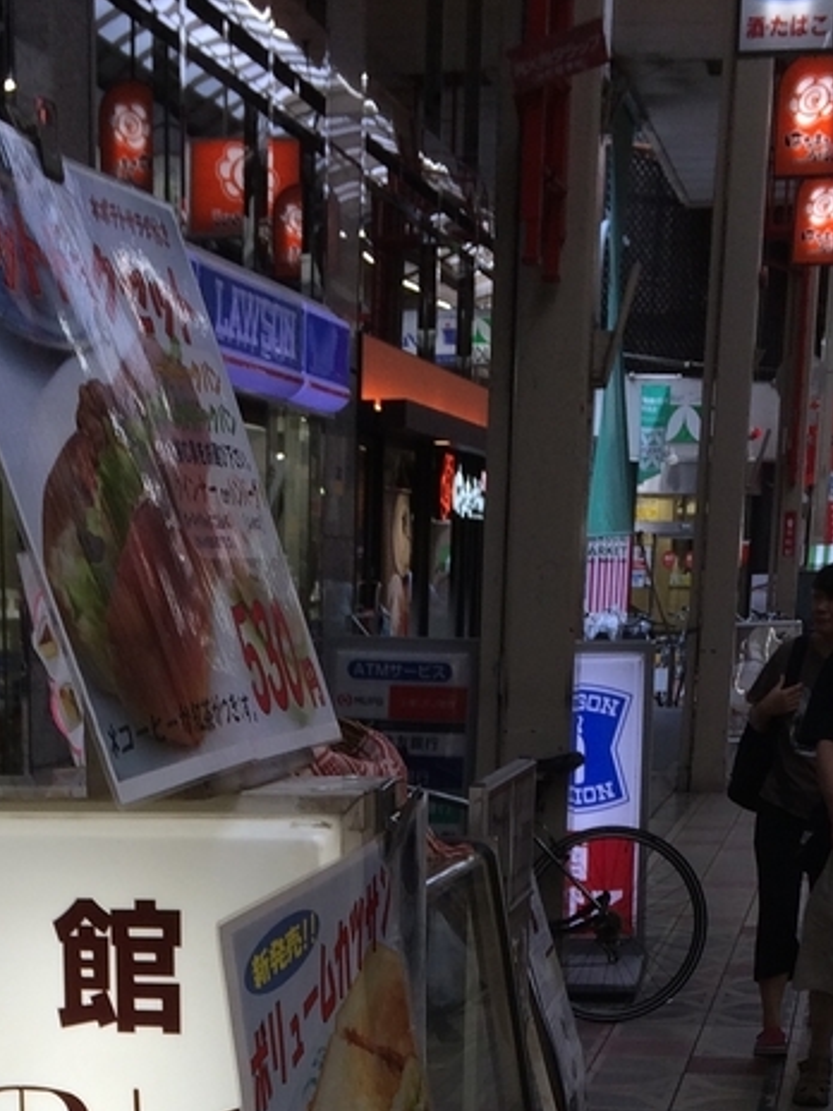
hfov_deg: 19.6
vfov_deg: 23.6
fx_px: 2406
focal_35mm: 75
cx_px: 254
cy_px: 1360
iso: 32
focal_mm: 4.15
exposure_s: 1/120
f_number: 2.2
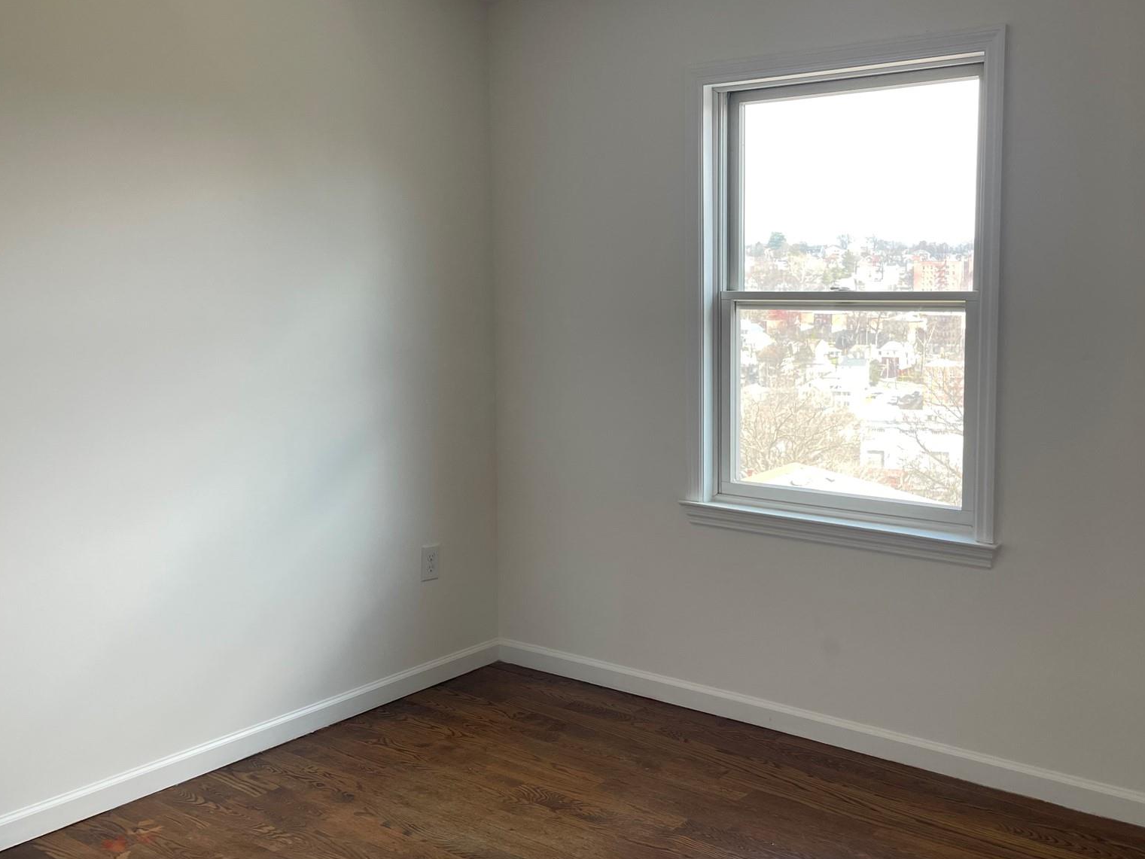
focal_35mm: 35
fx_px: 1158
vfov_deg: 40.7
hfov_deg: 52.4
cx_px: 667
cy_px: 406
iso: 64
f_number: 1.6
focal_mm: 4.2
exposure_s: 1/121
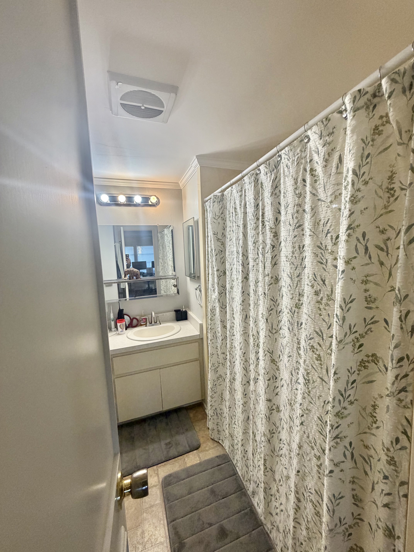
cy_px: 276
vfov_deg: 102.1
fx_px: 223
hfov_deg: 85.7
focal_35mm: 14
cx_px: 207
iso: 250
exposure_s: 1/120
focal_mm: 2.22
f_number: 2.2
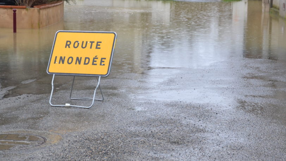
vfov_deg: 13.4
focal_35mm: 90
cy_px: 46
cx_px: 137
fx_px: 683
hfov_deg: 23.7
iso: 560
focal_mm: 40
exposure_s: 1/60
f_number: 4.5
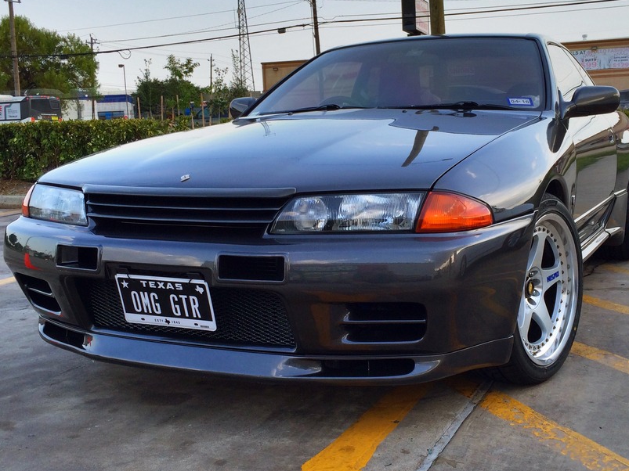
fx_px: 672
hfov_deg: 50.0
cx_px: 351
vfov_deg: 38.6
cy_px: 245
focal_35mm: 37
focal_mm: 4.15
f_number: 2.2
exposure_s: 1/2740
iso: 32
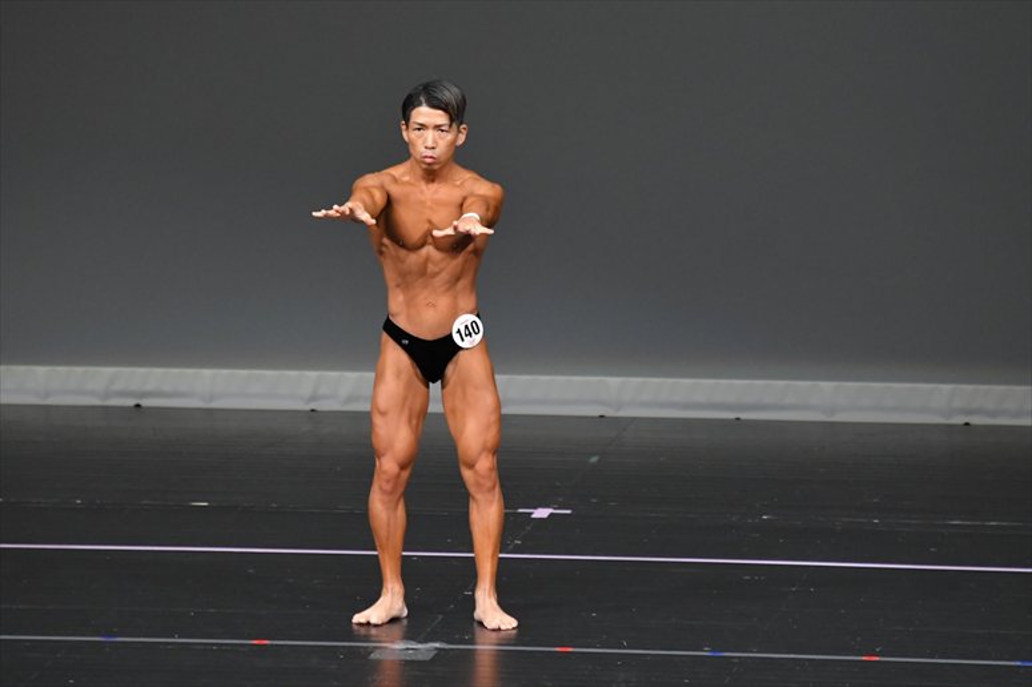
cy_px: 344
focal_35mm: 345
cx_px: 516
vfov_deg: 4.0
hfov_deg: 6.0
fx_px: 9885
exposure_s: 1/400
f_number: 5.6
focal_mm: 230
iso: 4000
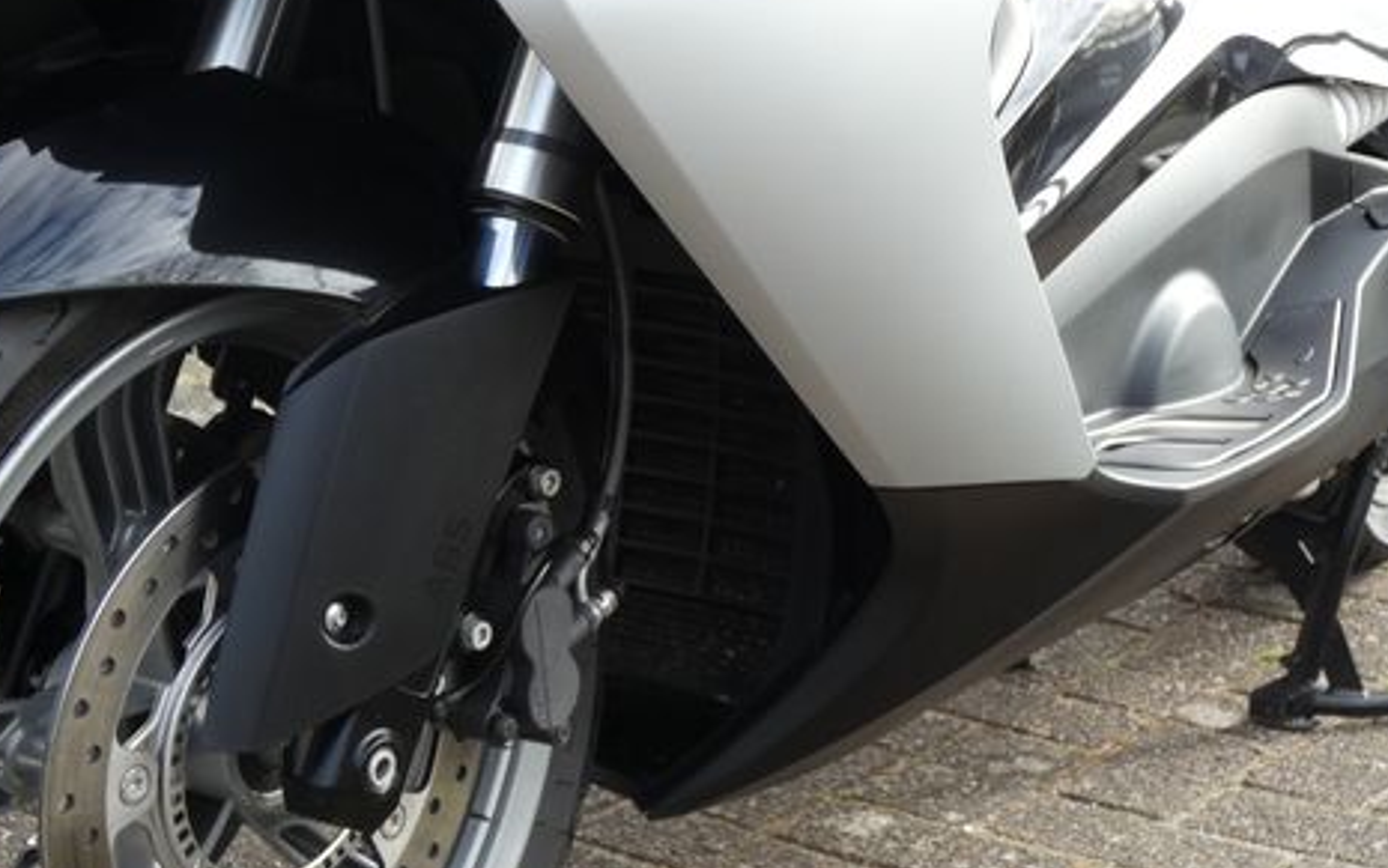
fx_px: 2649
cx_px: 815
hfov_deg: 29.3
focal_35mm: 70
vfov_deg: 18.5
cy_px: 242
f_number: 3.8
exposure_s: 1/100
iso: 80
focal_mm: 8.6
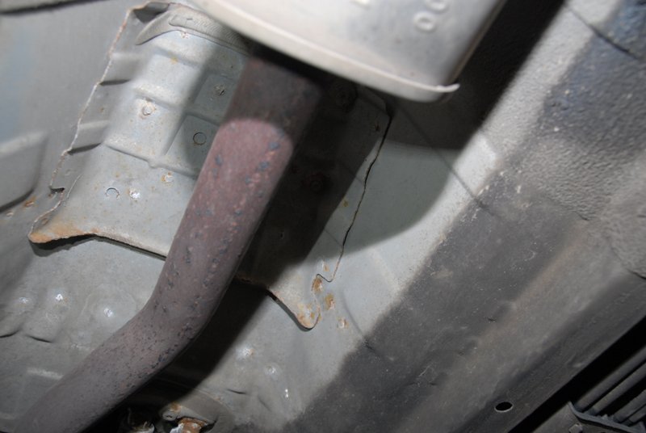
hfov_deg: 57.2
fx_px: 593
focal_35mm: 33
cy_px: 216
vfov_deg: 40.1
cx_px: 323
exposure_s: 1/60
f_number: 4.5
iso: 400
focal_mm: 22
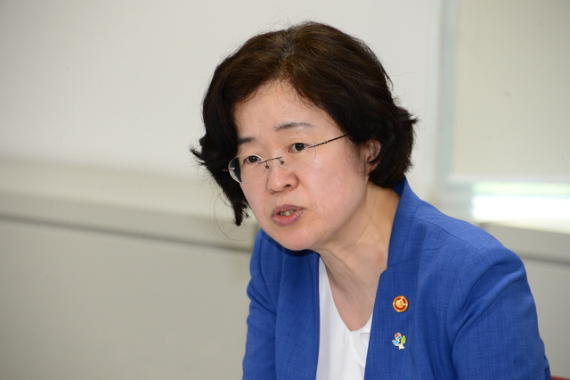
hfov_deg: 6.9
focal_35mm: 300
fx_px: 4747
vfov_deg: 4.6
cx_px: 285
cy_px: 190
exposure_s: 1/100
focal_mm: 300
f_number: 7.1
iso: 2500
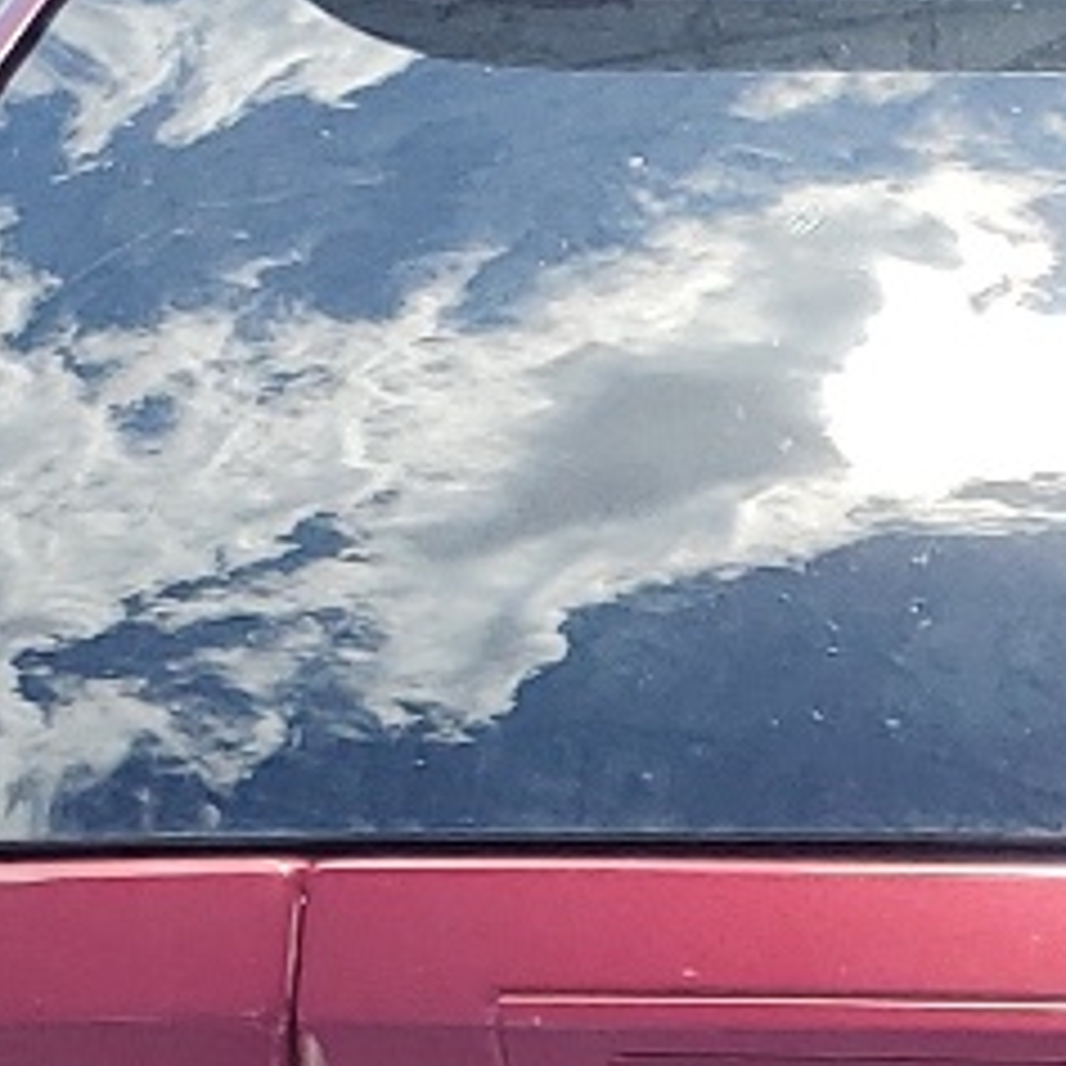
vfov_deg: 10.8
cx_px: 1997
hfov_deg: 10.5
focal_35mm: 155
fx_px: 5400
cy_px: 1678
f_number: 1.5
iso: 50
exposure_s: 1/1250
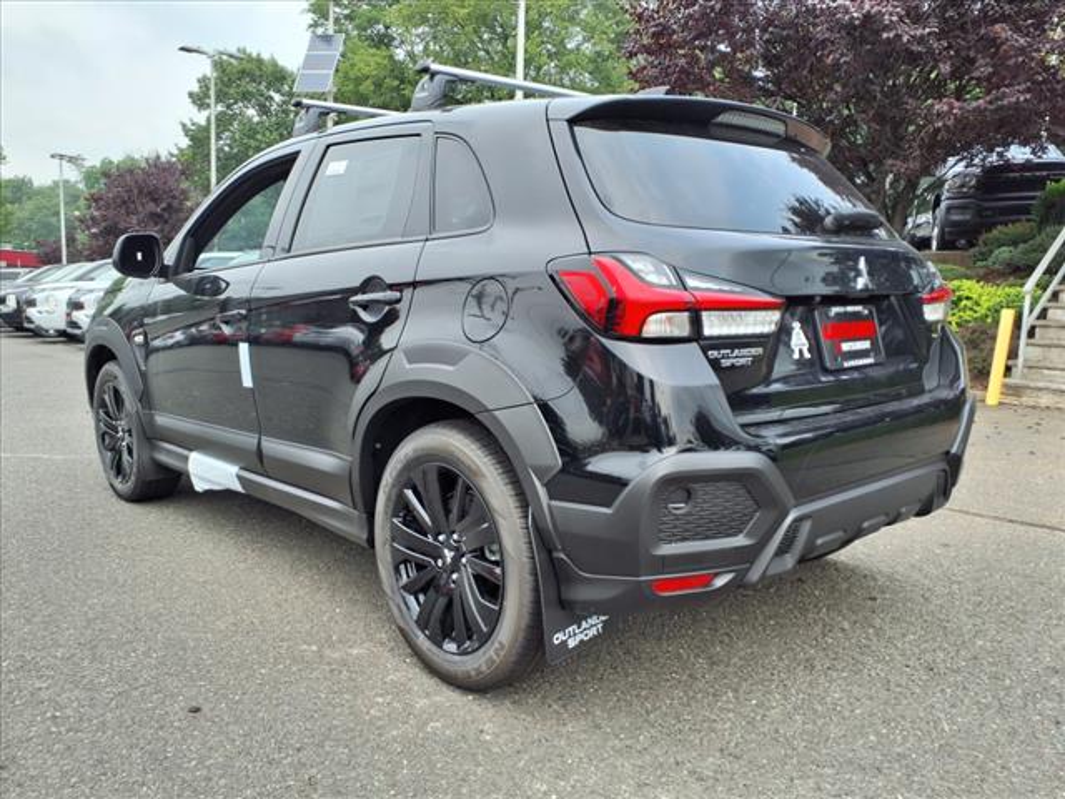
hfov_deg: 65.3
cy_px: 400
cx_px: 532
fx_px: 831
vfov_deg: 51.4
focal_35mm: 27
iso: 40
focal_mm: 3.58
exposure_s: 1/455
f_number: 1.9
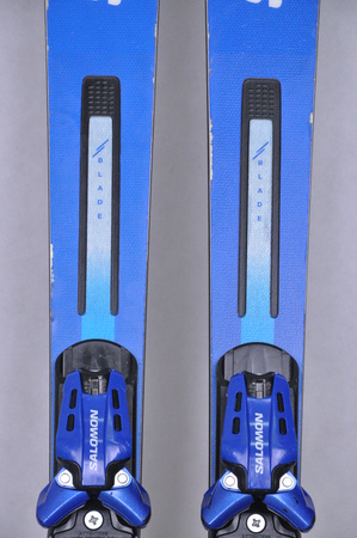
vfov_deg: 13.1
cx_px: 178
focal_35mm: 158
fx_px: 2348
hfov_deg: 8.7
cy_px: 269
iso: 3200
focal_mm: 105
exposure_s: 1/125
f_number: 8
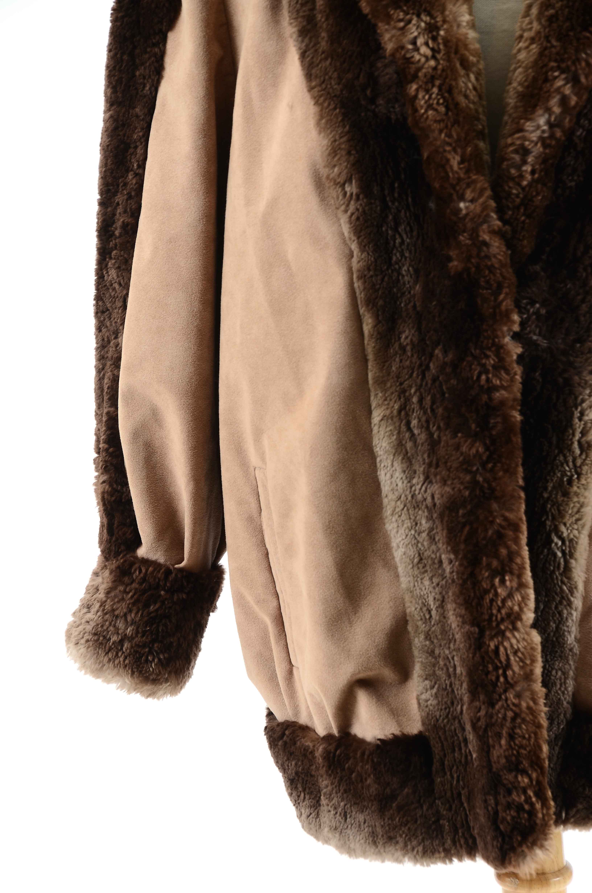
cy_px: 446
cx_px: 296
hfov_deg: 8.7
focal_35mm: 158
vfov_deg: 13.1
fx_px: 3902
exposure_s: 1/80
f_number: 7.1
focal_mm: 105
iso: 160
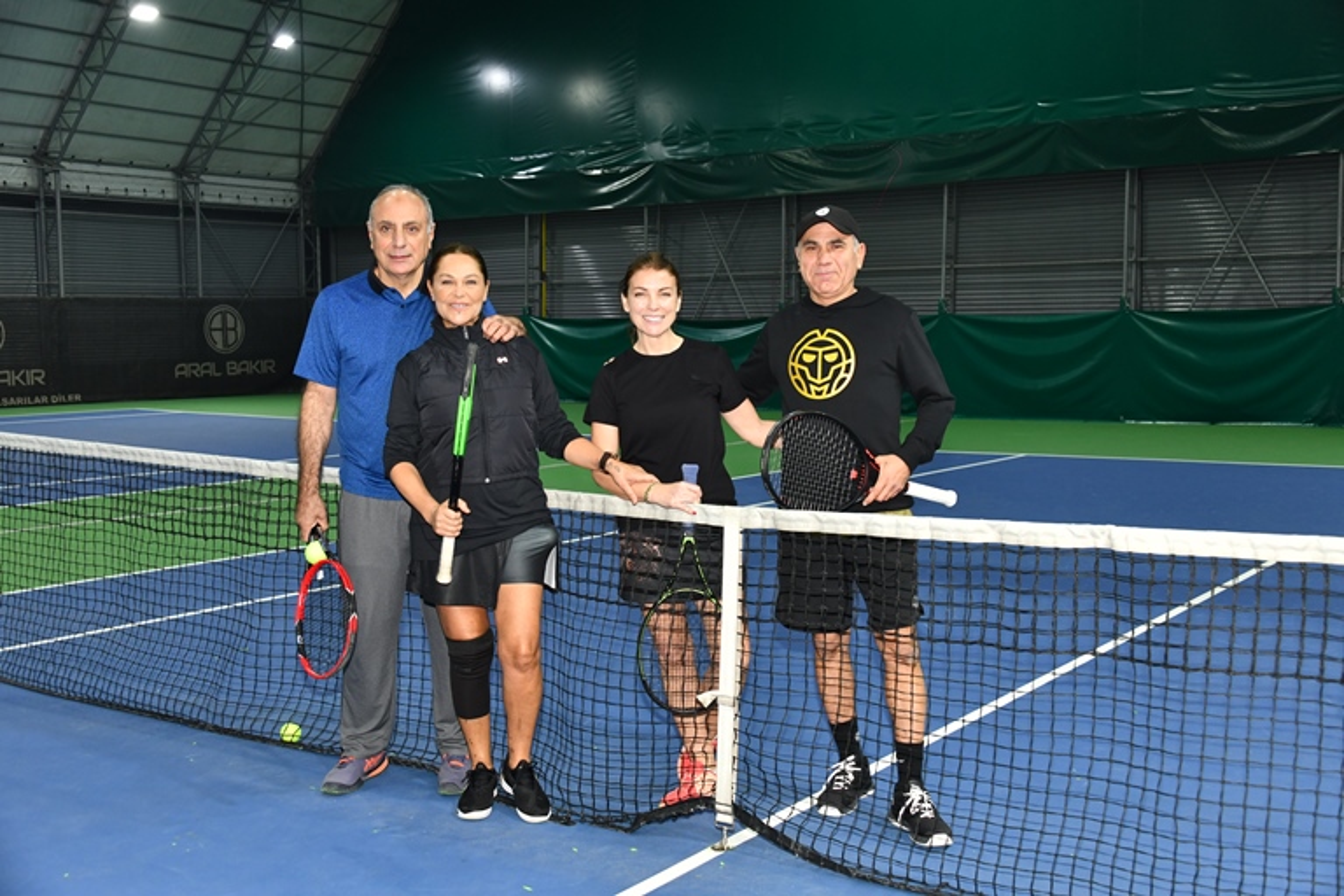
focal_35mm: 38
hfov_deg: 50.7
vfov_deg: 35.1
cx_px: 672
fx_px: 1419
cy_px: 448
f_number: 4.5
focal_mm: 38
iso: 1000
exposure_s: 1/125
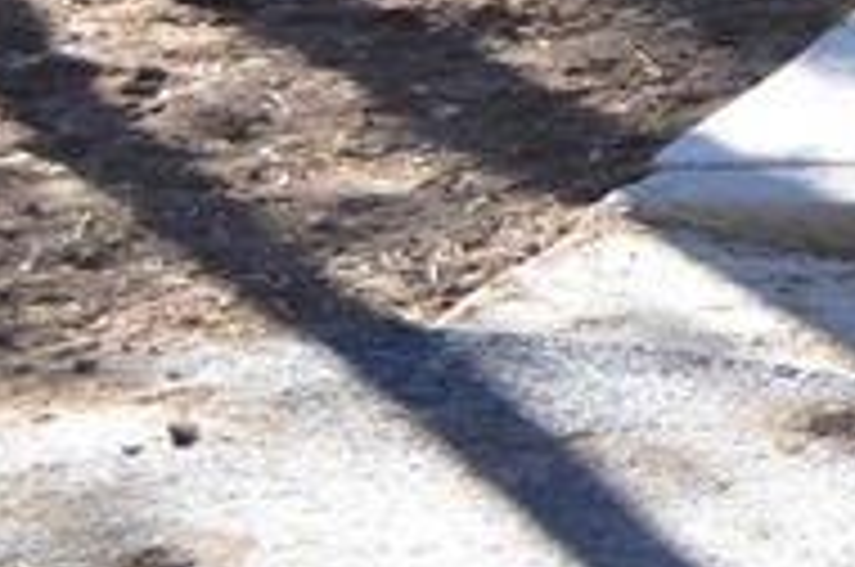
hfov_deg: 10.0
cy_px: -558
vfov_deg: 7.4
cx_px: 2138
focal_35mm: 178
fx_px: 4220
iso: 160
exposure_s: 1/125
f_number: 5.6
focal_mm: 22
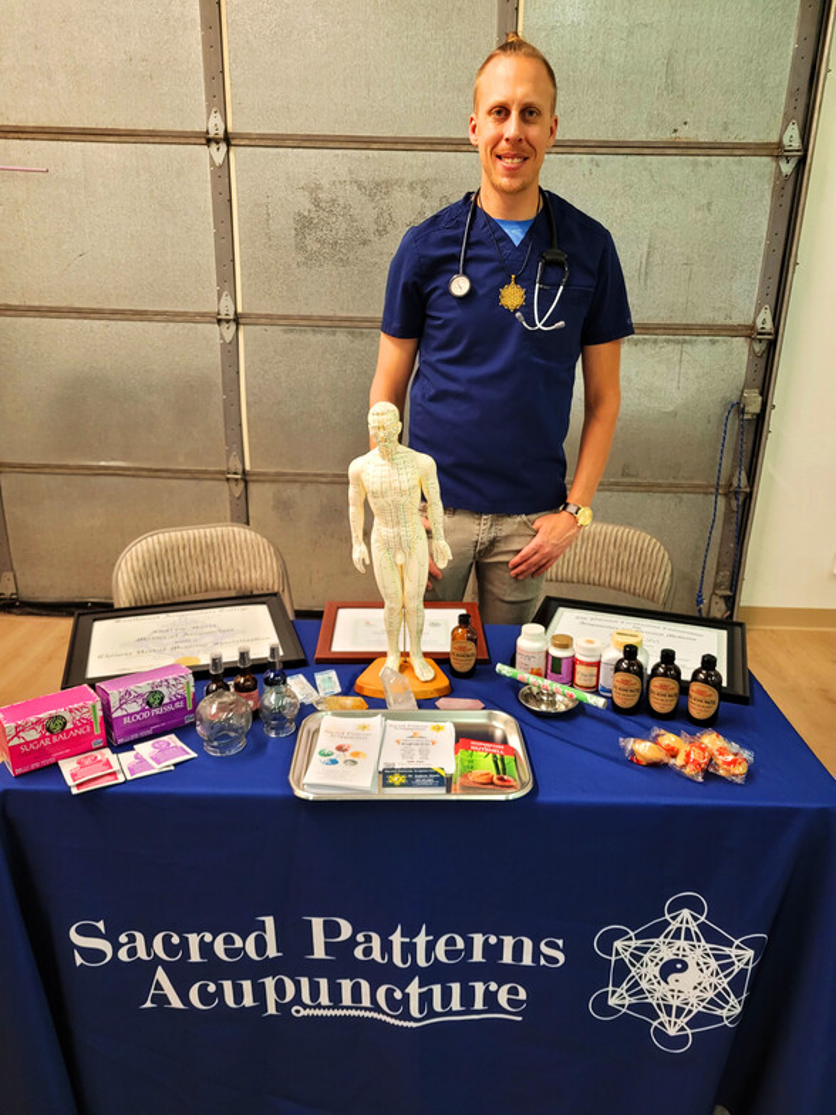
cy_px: 558
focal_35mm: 26
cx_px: 418
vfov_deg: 67.3
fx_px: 837
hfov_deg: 53.1
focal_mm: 5.4
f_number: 1.8
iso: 250
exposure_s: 1/40
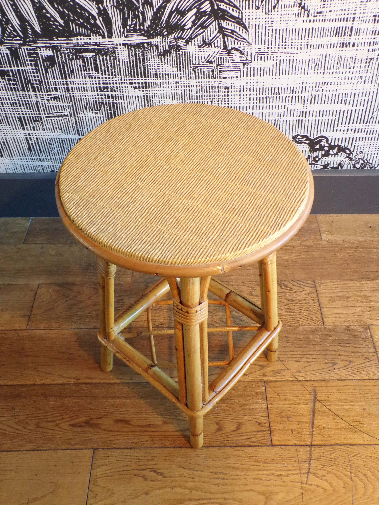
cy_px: 252
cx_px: 190
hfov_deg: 44.2
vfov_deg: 56.8
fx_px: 467
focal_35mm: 32
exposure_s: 1/17
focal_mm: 5.8
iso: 303
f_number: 3.2
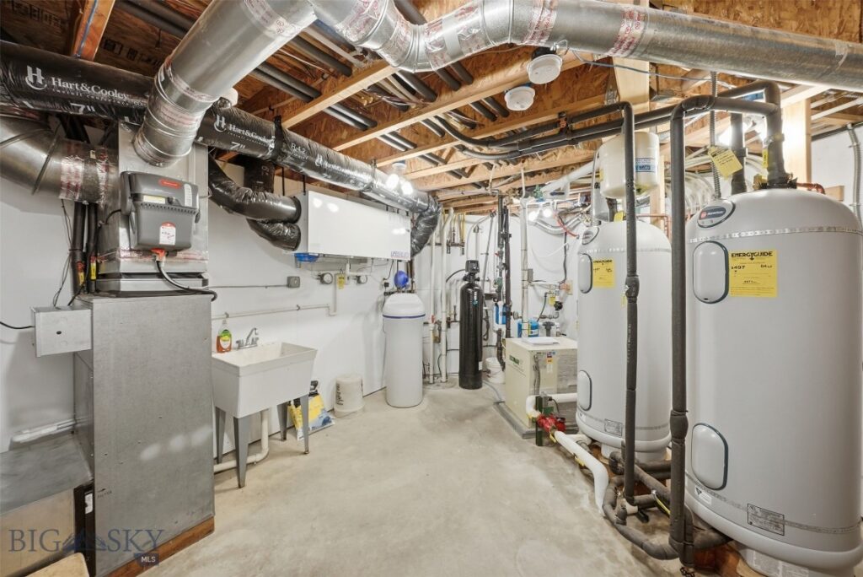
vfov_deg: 90.1
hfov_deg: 112.6
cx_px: 432
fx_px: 288
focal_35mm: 12
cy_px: 288
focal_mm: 12
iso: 2000
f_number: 8
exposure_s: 1/500
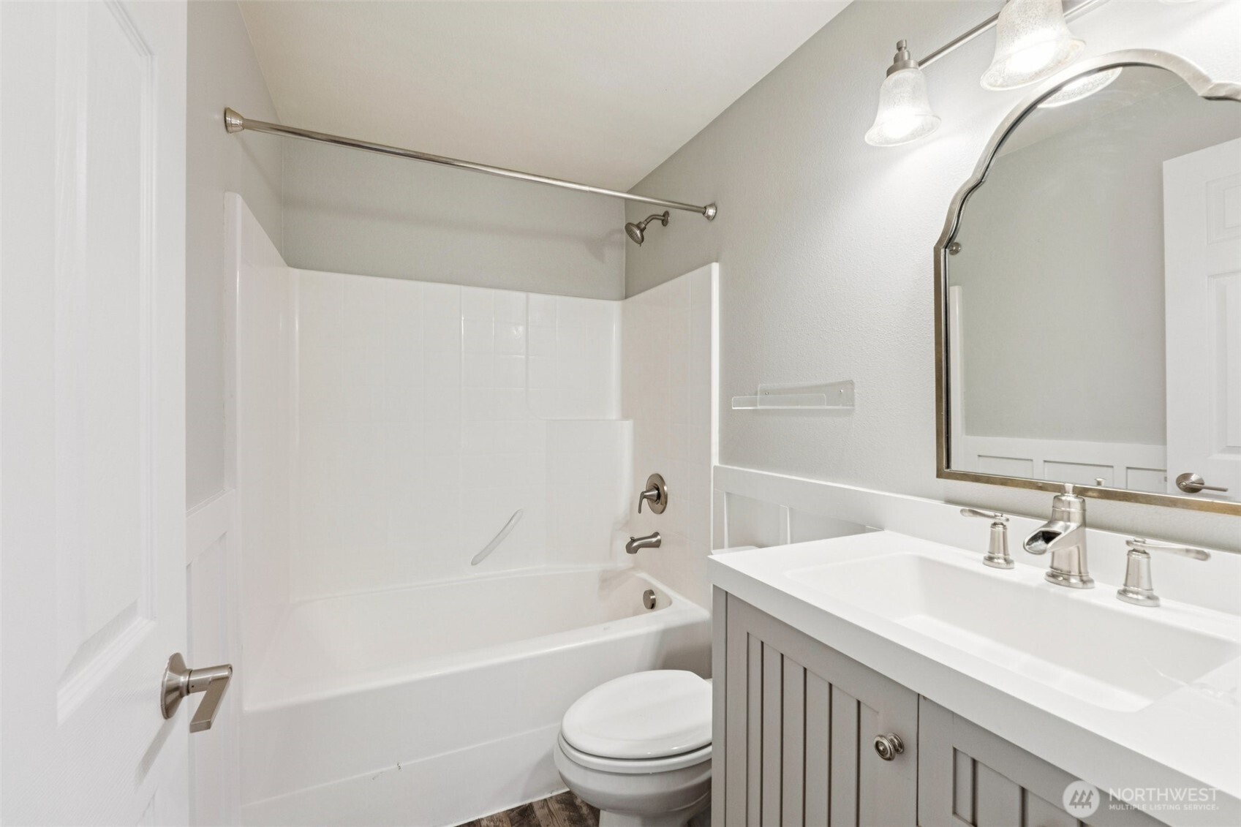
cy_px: 414
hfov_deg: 100.4
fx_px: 517
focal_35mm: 15
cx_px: 620
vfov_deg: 77.3
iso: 250
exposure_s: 1/8
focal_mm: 10
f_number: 9
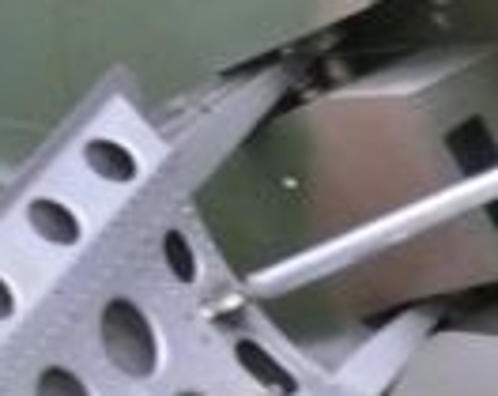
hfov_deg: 4.5
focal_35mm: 426
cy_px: 368
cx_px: 747
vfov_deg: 3.6
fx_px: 6265
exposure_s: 1/30
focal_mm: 17.1
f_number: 3.2
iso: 320
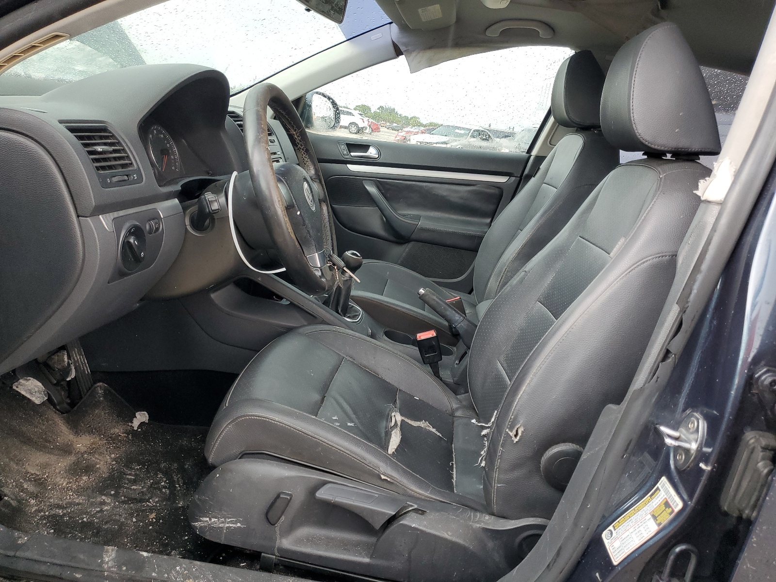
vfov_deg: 53.1
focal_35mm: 26
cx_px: 388
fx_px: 583
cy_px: 291
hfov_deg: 67.3
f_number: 1.5
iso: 82
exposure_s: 1/120
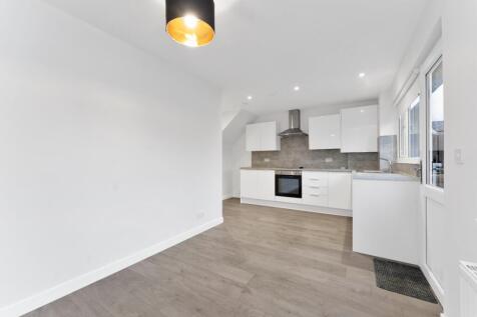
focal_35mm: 14
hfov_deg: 104.3
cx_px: 238
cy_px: 158
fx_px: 185
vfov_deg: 81.2
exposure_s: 1/6
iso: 200
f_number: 7.1
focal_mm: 14
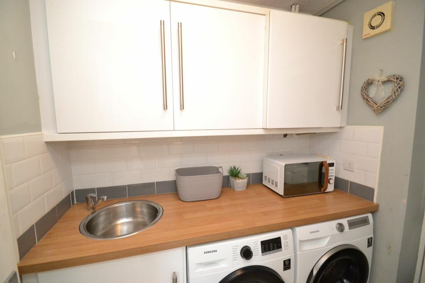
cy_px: 142
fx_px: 177
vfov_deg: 77.3
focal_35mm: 15
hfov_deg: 100.4
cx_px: 212
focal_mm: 10
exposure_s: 1/60
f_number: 3.5
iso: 3200
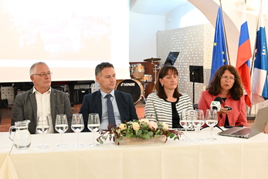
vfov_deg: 28.0
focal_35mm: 48
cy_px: 84
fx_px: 357
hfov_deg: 40.9
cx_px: 105
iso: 3200
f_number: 4
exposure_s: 1/80
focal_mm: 37
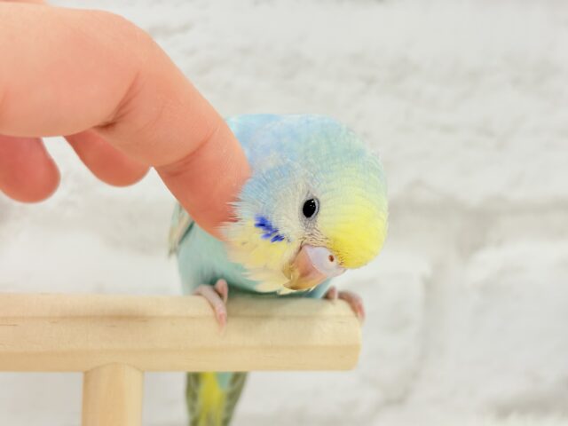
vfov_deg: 28.0
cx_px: 284
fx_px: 853
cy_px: 213
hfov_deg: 36.8
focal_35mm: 52
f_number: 1.6
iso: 100
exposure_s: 1/100
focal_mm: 5.96
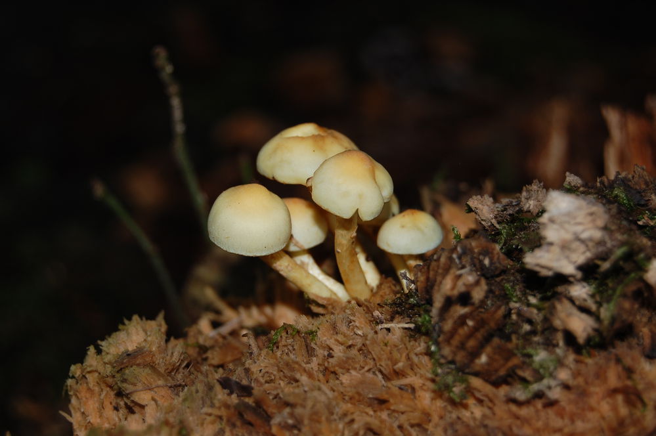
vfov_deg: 16.5
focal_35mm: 82
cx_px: 328
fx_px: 1502
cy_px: 218
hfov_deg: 24.6
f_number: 5.6
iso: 200
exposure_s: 1/125
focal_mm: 55
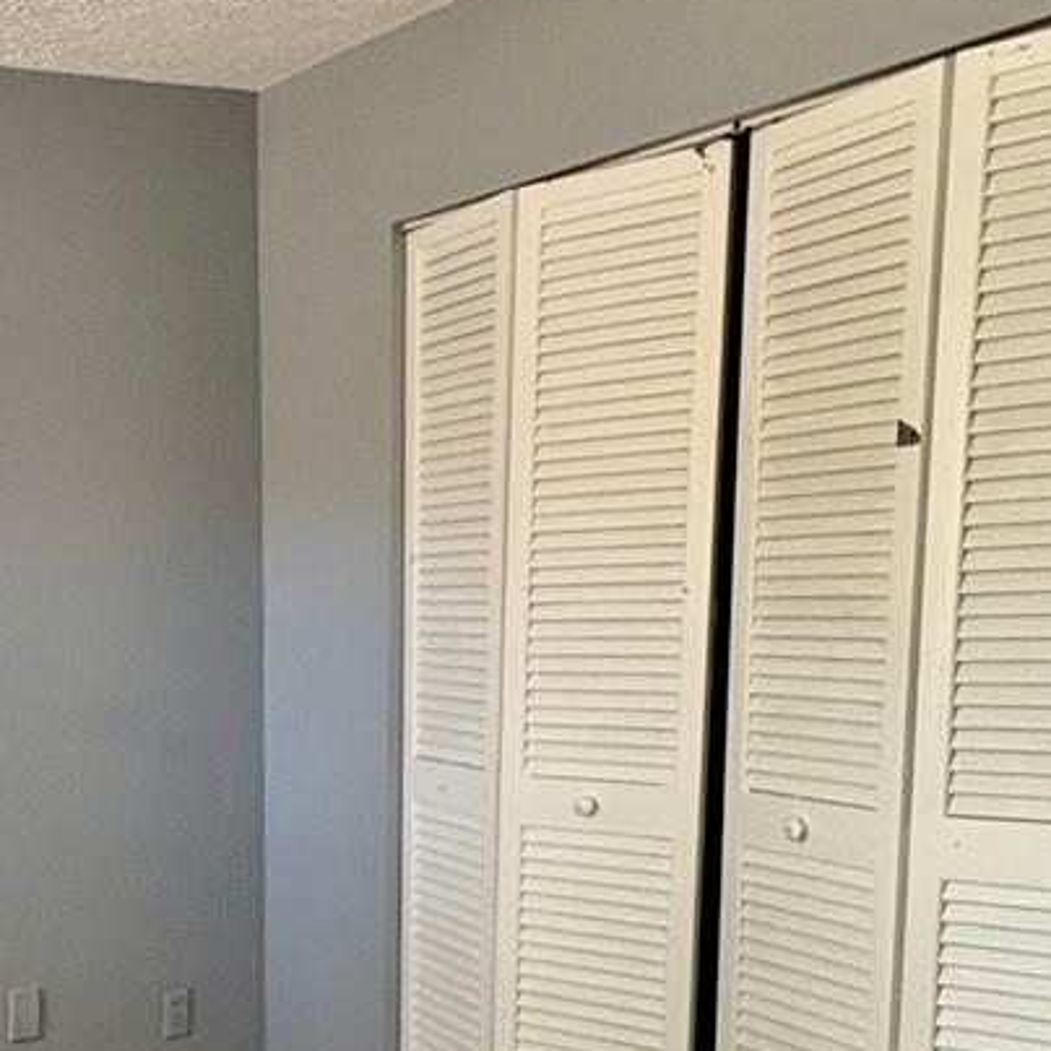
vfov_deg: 33.6
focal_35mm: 49
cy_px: 856
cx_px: -125
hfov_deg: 30.7
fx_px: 1683
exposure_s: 1/60
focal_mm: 2.22
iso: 250
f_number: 2.2
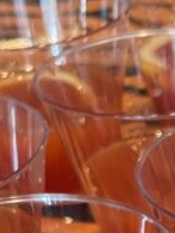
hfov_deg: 10.3
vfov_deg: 13.6
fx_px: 921
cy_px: 335
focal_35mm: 137
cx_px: 300
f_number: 1.6
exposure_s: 1/60
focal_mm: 4.2
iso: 320
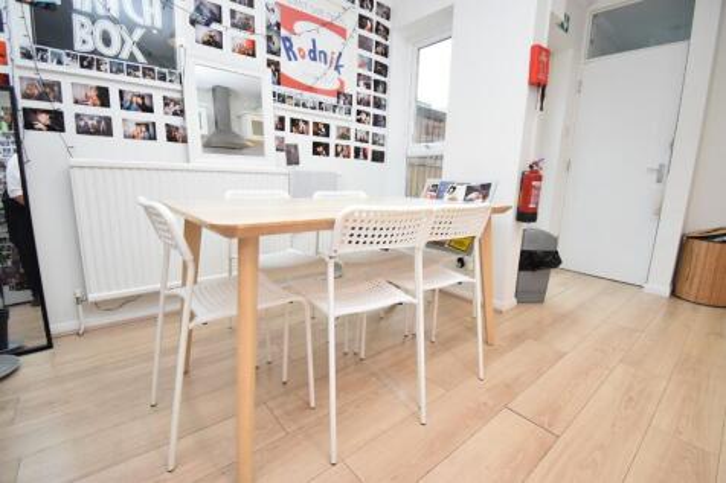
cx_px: 363
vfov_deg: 77.3
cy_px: 242
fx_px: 302
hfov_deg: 100.4
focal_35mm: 15
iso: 900
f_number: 4.5
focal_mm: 10
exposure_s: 1/60
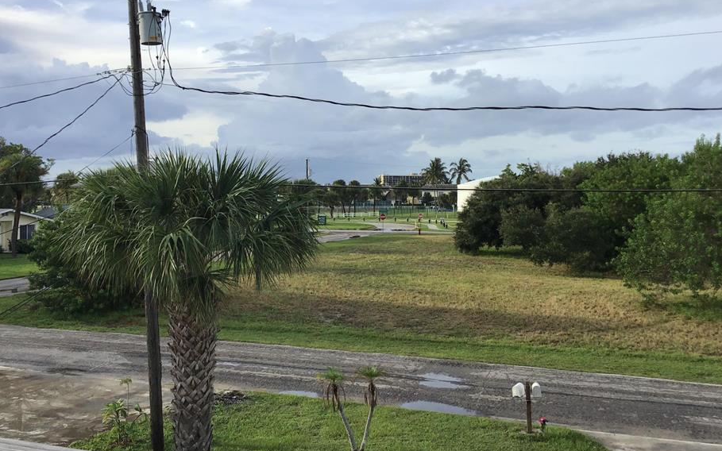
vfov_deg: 34.4
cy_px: 188
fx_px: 728
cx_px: 330
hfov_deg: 52.7
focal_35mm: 37
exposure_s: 1/815
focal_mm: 3.3
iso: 25
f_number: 2.4
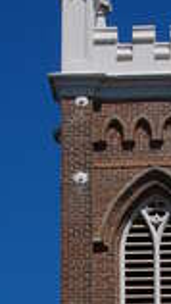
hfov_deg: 4.0
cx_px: 213
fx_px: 2440
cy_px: 566
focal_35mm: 303
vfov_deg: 6.9
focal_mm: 38
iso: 200
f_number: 16
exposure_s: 1/200
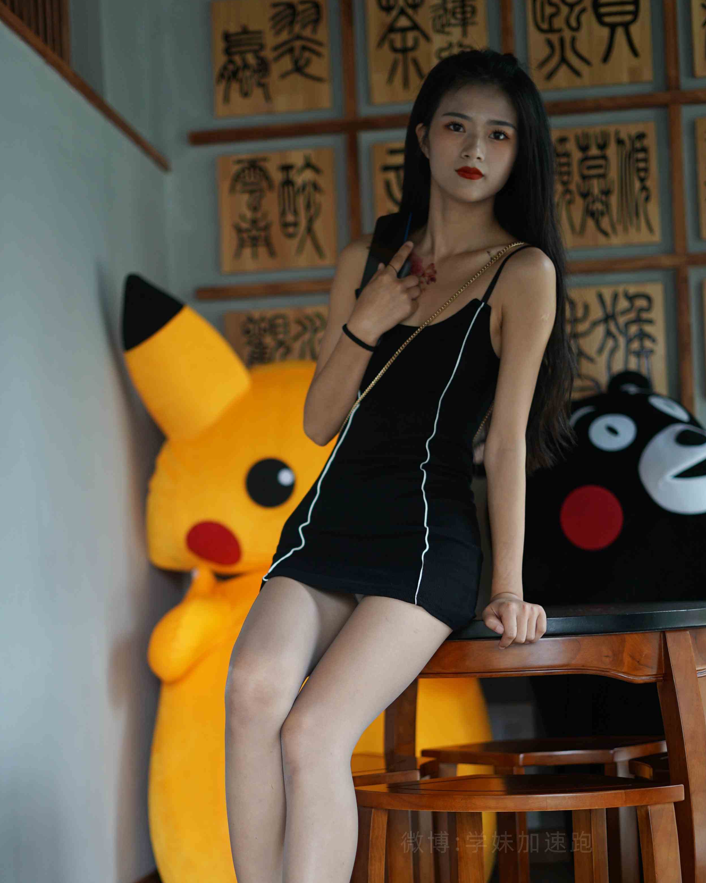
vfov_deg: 29.4
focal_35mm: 64
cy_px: 591
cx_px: 315
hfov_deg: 23.8
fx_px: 1672
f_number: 1.8
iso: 200
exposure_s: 1/320
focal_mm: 50
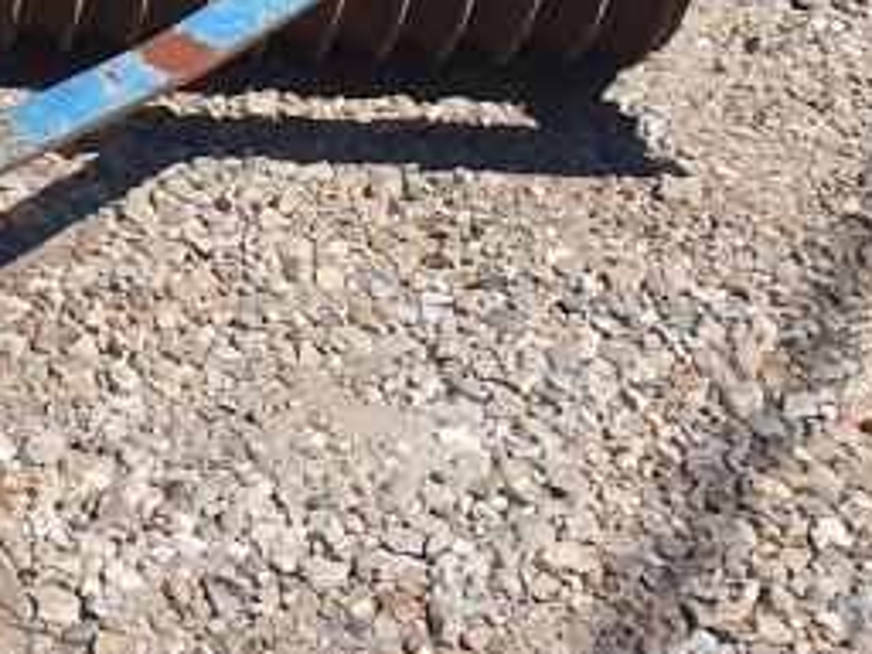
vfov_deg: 14.1
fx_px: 2620
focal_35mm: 104
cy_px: 51
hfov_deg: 17.6
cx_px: -283
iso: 50
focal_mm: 4.32
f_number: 2.4
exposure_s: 1/1628
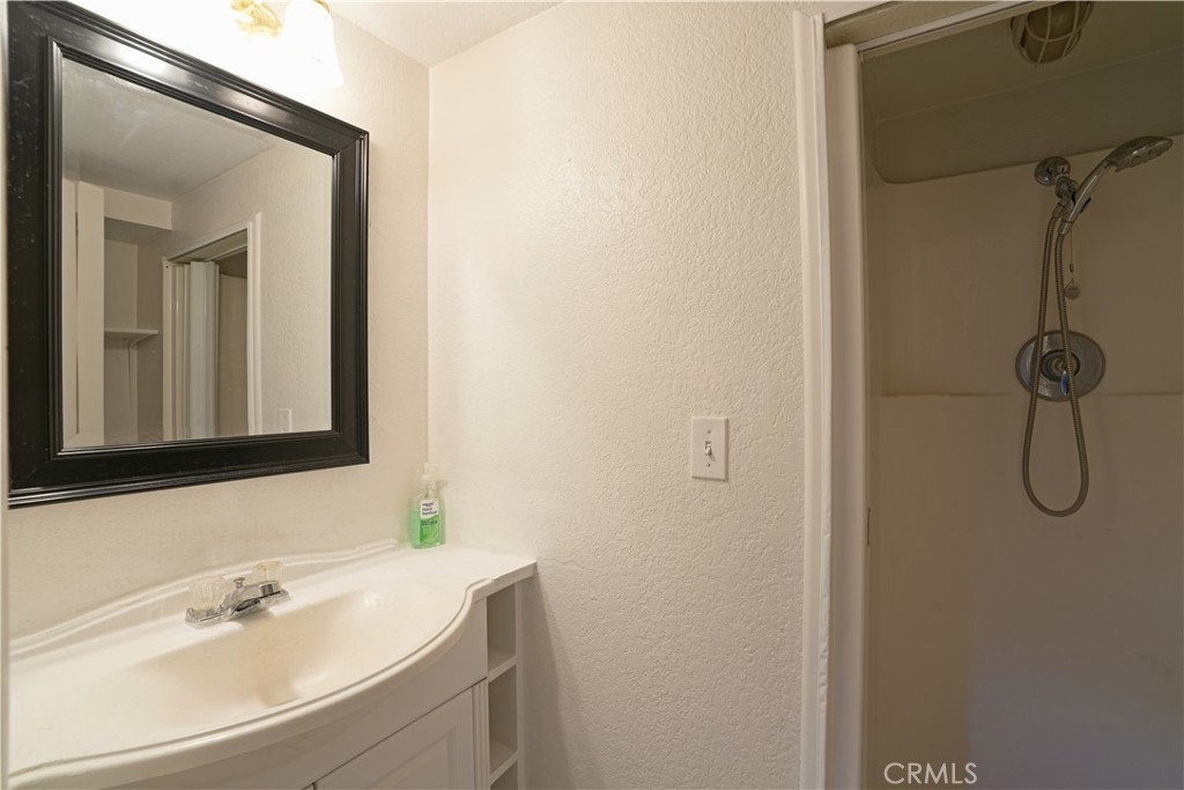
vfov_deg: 73.8
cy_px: 395
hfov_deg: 96.7
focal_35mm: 16
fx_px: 526
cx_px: 592
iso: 100
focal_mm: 16
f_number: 8
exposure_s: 1/3
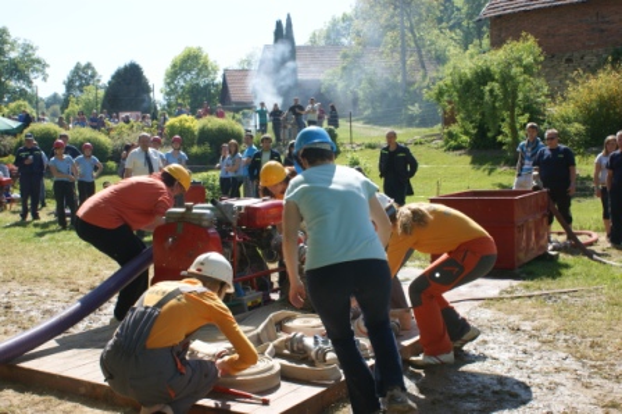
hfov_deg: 43.6
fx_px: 777
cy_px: 207
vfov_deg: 29.8
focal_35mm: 45
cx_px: 311
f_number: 8
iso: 100
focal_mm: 30
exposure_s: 1/160
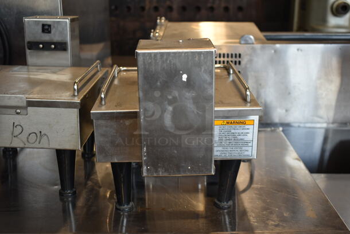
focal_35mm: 44
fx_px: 423
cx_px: 175
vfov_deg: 30.9
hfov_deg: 44.9
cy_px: 117
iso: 250
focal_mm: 29
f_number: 4.2
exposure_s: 1/50
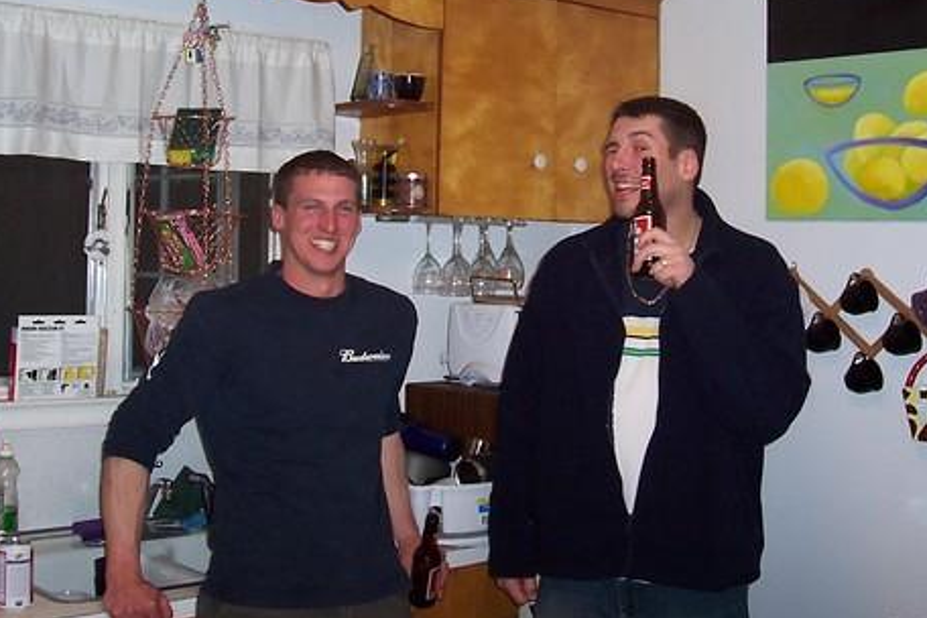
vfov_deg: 24.8
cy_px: 167
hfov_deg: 36.9
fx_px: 1390
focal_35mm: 54
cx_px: 476
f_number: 2.8
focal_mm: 5.6
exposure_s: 1/60
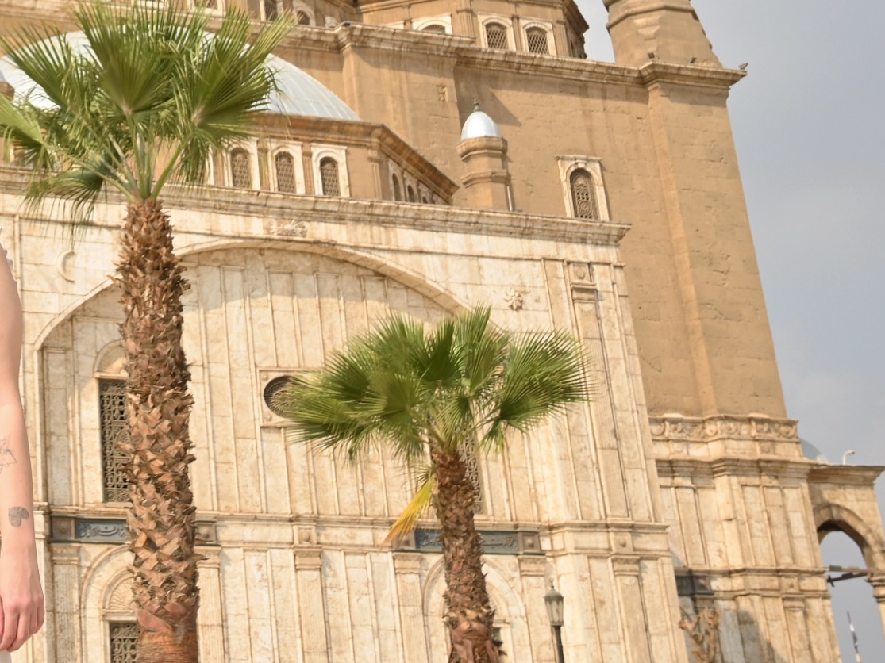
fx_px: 1950
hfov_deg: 24.2
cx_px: -40
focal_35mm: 76
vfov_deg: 18.4
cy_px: -107
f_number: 5.6
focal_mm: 29.5
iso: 100
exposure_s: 1/640
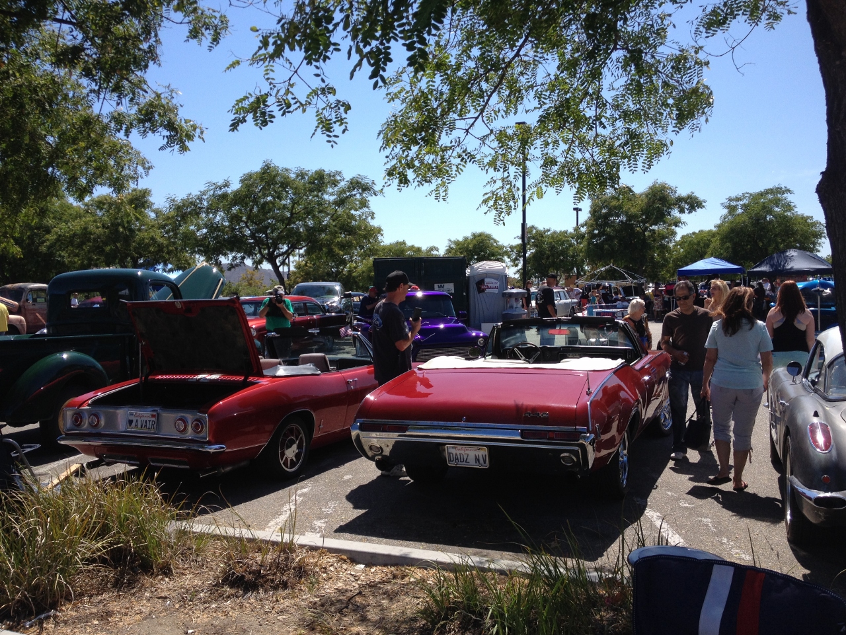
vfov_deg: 40.7
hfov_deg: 52.6
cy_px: 318
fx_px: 855
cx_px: 423
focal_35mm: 35
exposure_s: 1/1534
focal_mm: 4.28
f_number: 2.4
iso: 50
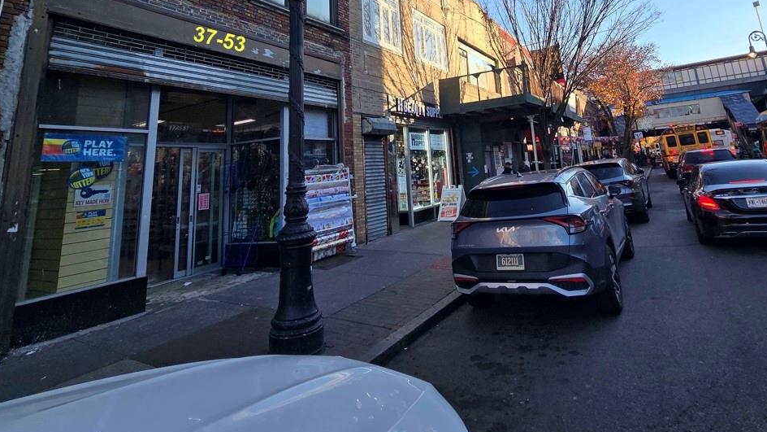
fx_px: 366
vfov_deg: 56.7
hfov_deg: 92.2
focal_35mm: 18
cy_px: 88
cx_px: 433
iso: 50
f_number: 2.2
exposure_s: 1/805
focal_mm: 2.2
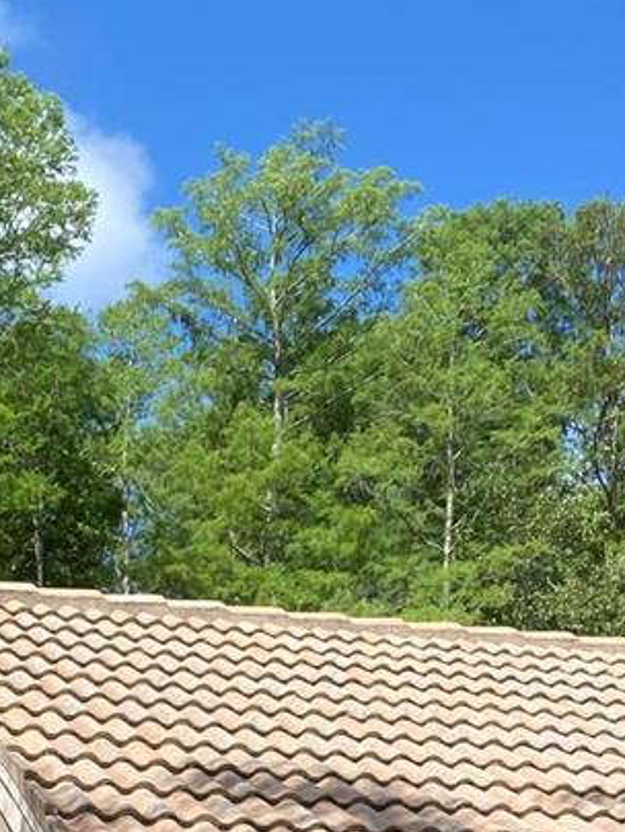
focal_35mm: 77
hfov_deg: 19.0
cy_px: 972
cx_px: 130
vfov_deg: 23.4
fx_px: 1853
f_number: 1.8
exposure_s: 1/1898
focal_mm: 4.25
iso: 32
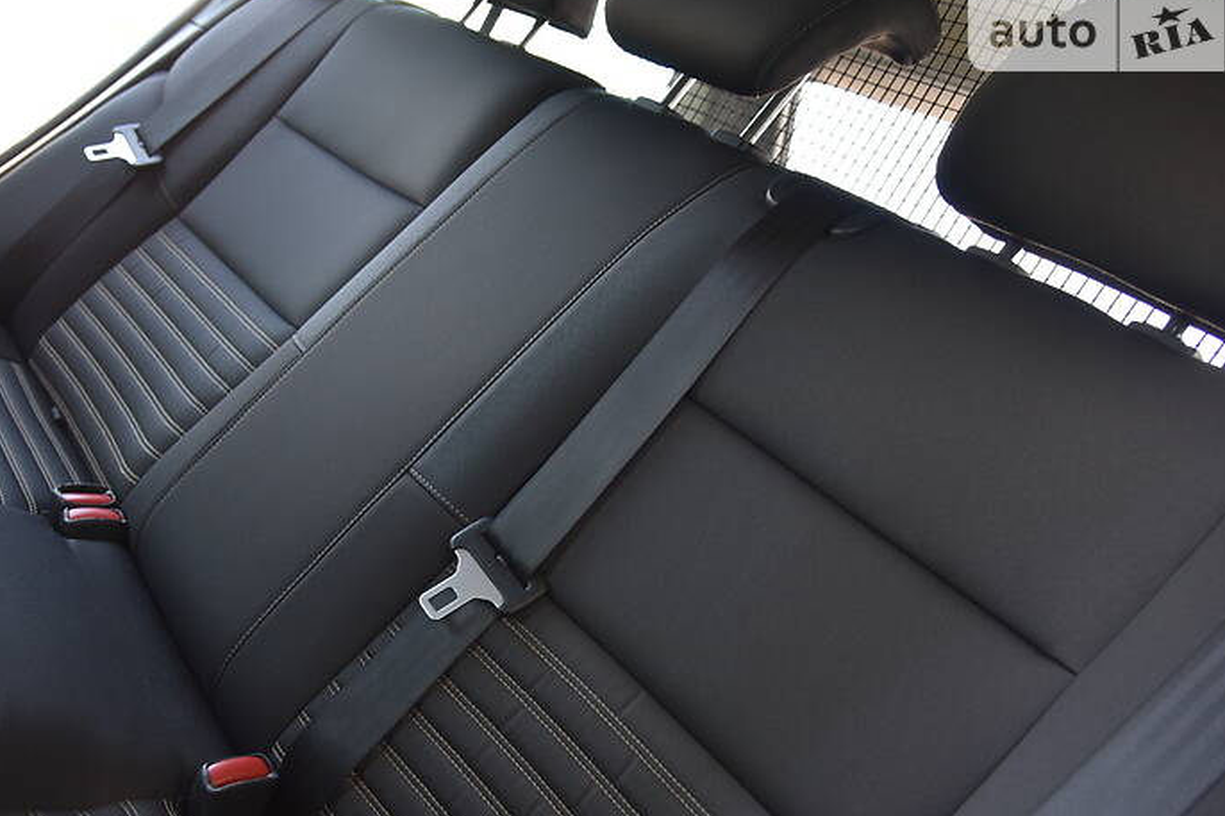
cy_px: 449
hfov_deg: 65.3
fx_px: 952
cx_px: 538
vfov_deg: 46.3
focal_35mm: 28
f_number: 5
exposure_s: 1/100
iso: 400
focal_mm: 24
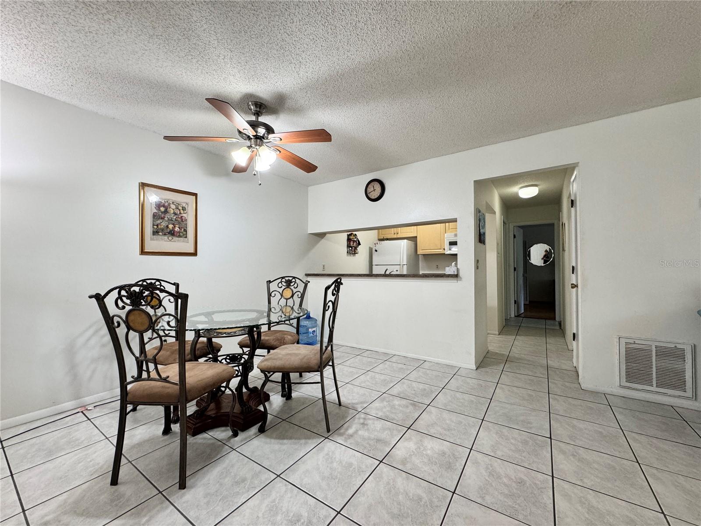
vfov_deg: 85.7
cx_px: 350
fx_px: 284
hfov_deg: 102.1
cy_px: 263
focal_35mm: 14
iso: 200
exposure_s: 1/120
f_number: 2.2
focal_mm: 2.22
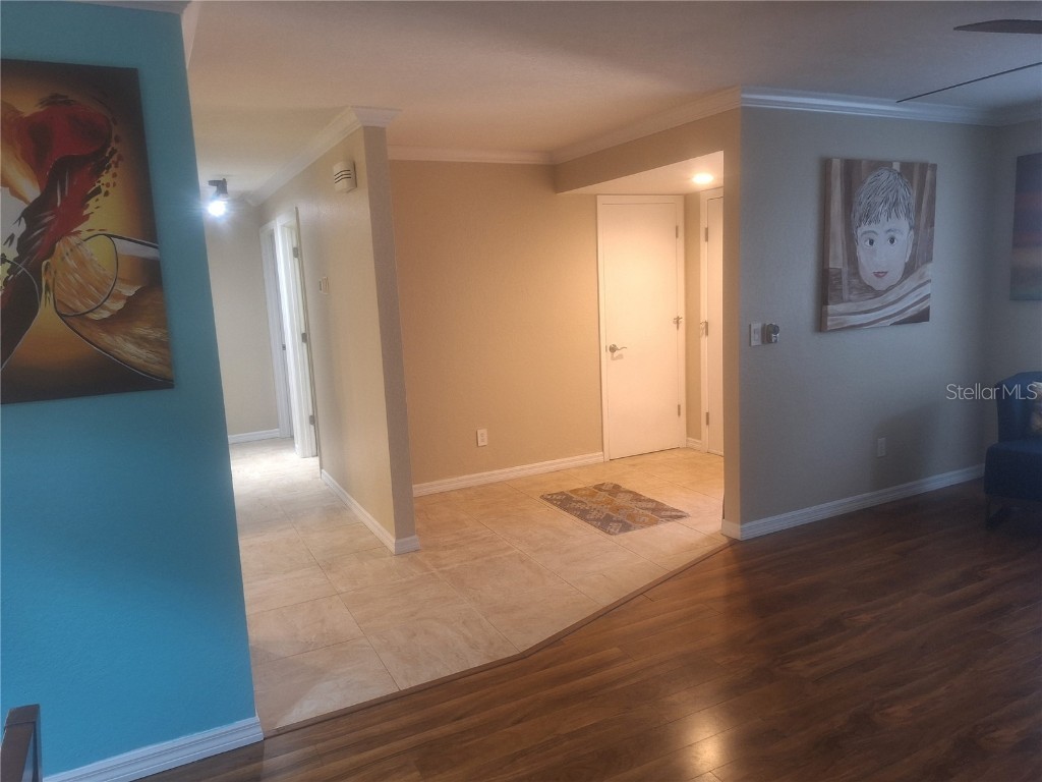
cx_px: 521
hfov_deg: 73.9
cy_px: 391
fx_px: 692
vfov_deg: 58.9
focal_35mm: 23
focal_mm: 5.54
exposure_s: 1/40
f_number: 1.8
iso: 200
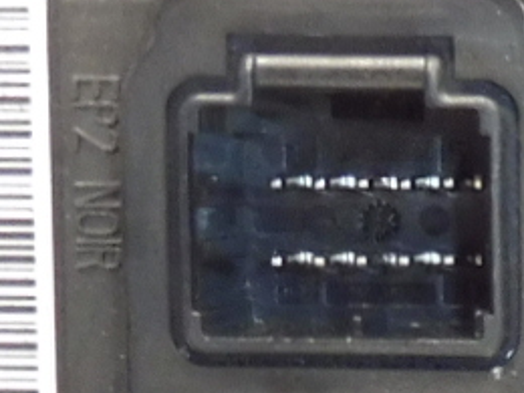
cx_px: 830
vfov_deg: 7.4
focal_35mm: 197
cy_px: 534
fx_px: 2982
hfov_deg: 9.7
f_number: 3.5
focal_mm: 4.4
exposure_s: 1/60
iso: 200
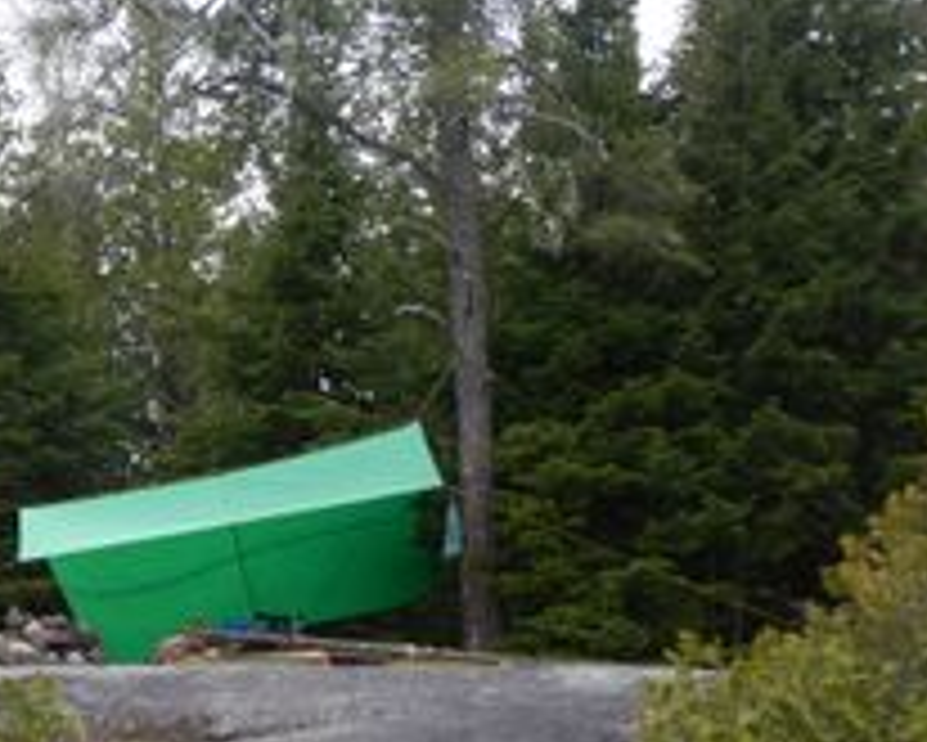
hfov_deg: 20.7
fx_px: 2498
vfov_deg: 16.9
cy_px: 490
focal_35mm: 91
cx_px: 140
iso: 125
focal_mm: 8.5
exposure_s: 1/250
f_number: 4.3
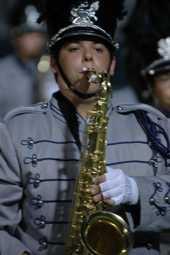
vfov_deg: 6.9
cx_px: 85
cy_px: 128
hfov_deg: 4.6
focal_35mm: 300
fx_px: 2131
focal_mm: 200
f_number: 2.8
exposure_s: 1/60
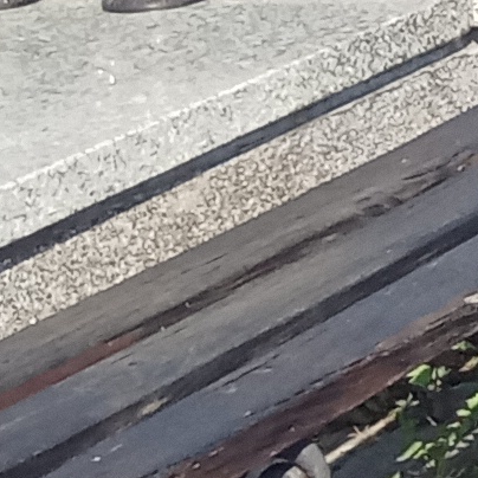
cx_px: 1910
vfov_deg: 8.8
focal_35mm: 193
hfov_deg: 6.9
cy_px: -238
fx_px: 3015
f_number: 2
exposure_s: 1/957
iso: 100
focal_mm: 2.79
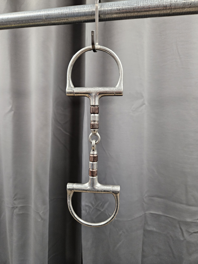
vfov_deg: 73.9
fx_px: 175
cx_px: 99
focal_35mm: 23
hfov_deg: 58.9
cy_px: 132
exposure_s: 1/100
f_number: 1.8
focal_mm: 5.4
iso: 640
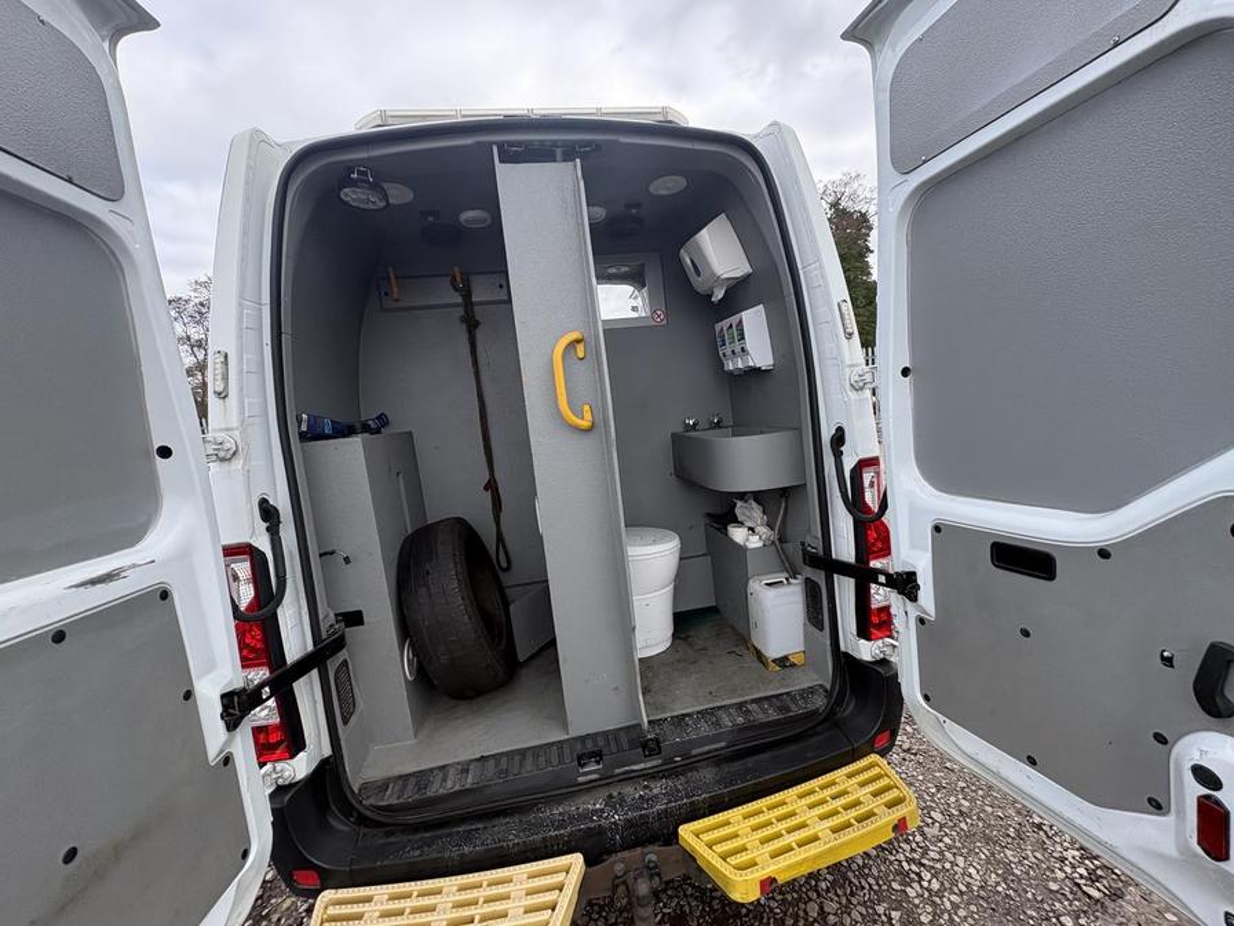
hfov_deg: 102.1
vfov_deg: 85.7
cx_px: 617
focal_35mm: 14
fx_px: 499
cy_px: 463
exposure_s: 1/232
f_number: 2.2
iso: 64
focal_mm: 2.22
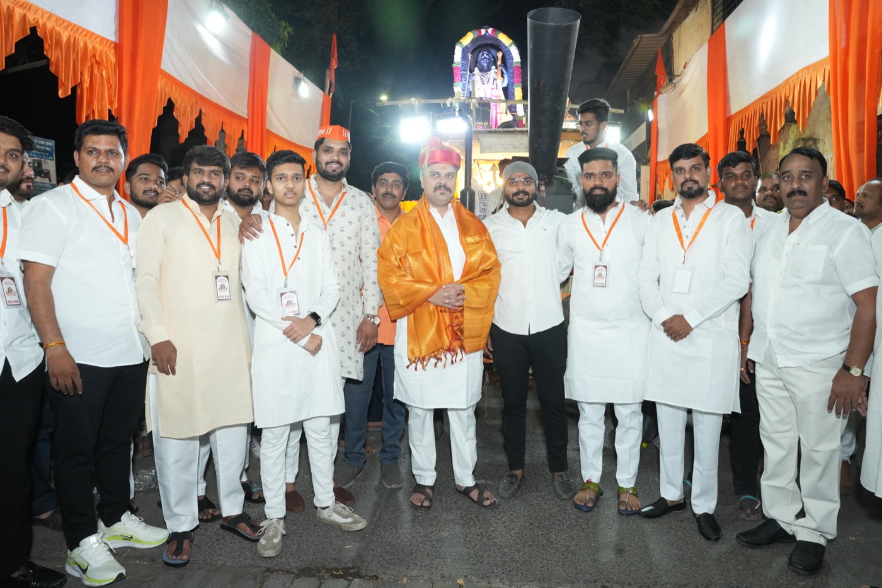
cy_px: 294
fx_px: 588
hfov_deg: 73.8
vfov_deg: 53.1
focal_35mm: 24
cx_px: 441
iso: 2000
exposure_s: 1/125
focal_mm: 24
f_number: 6.3
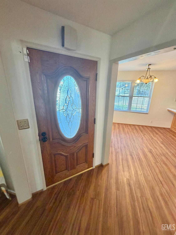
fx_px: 95
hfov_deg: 85.7
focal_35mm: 14
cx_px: 88
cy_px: 118
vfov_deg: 102.0
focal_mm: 2.22
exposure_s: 1/60
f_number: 2.2
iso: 200
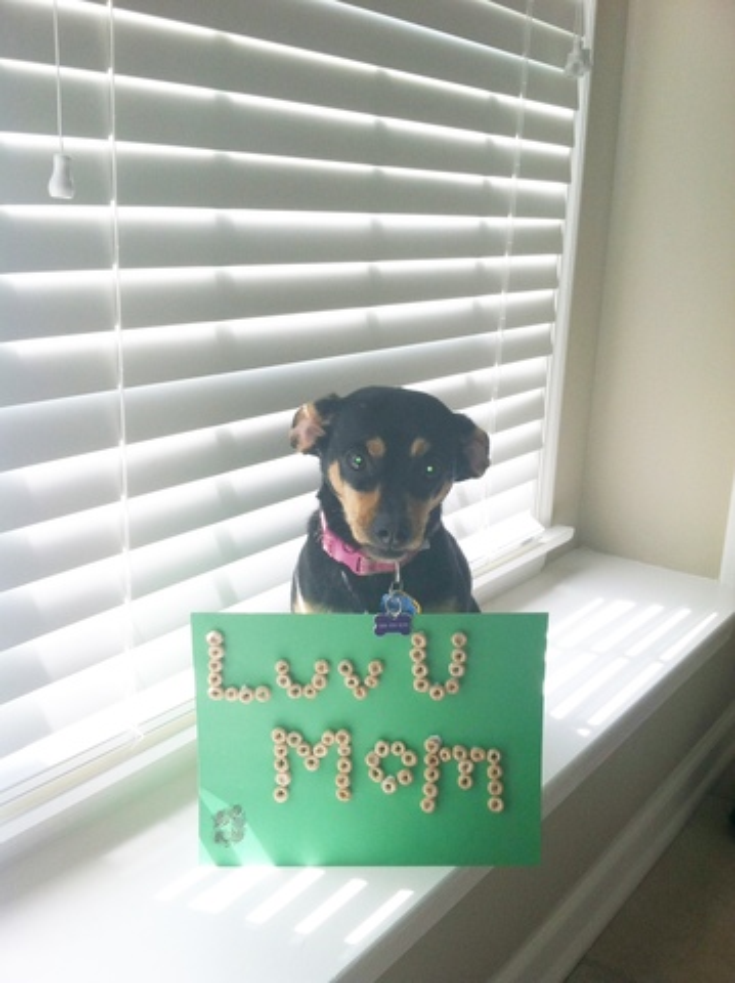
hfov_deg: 40.6
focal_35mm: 35
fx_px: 993
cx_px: 368
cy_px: 492
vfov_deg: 52.7
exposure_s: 1/250
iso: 80
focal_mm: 3.85
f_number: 2.8
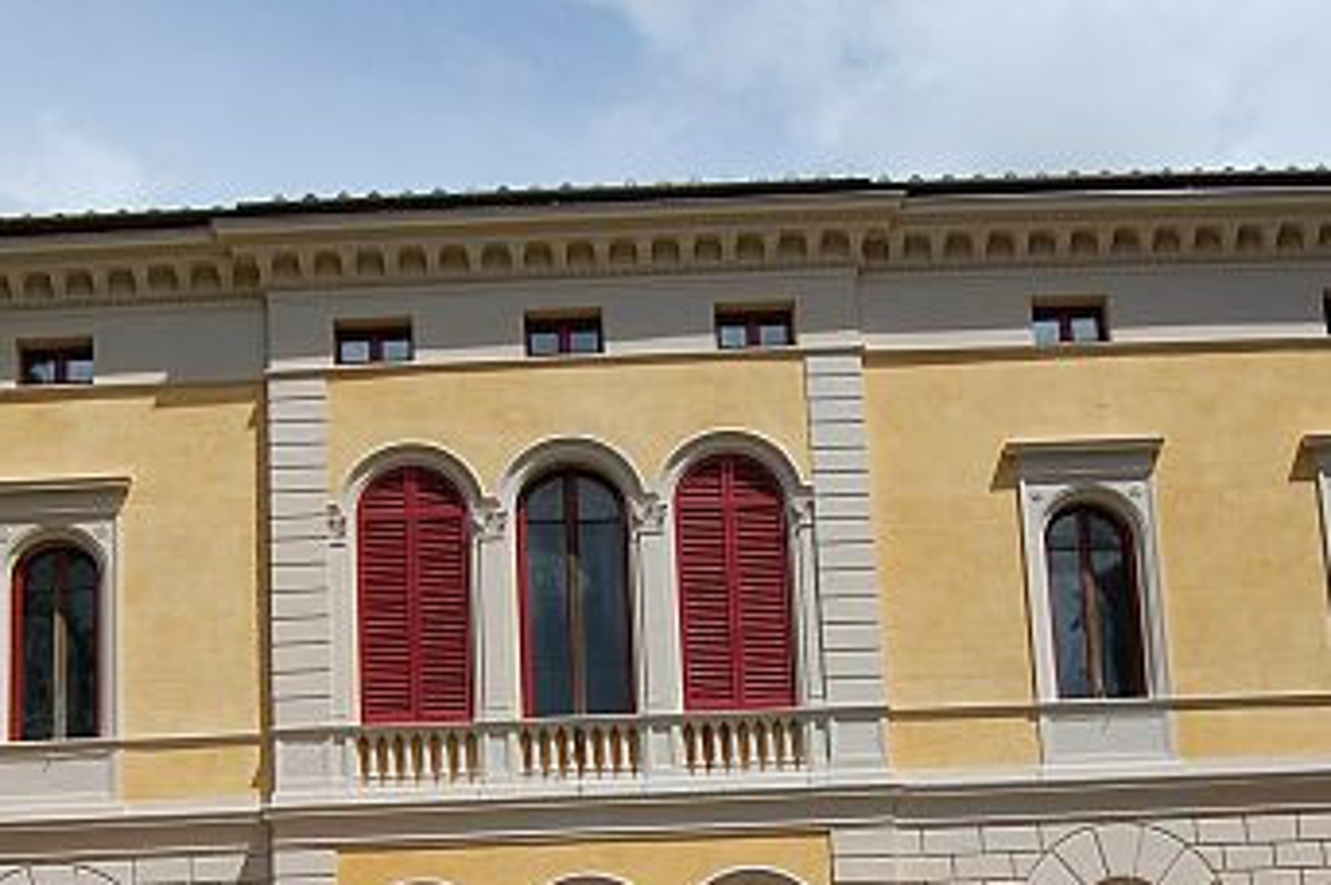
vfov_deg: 20.9
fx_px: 2327
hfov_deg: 31.9
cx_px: 590
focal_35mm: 63
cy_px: 842
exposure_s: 1/400
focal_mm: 18
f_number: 10
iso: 200
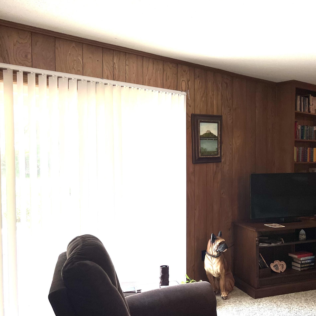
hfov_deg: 44.4
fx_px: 382
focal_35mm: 37
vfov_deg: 44.8
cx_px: 207
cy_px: 179
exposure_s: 1/120
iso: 100
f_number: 1.5
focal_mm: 5.7
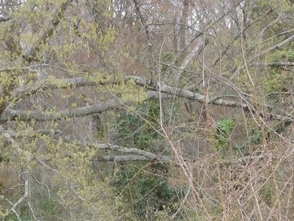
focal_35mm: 136
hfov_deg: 14.5
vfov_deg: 10.8
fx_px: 1156
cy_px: 213
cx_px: 143
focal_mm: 9.8
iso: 125
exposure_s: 1/160
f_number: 4.2
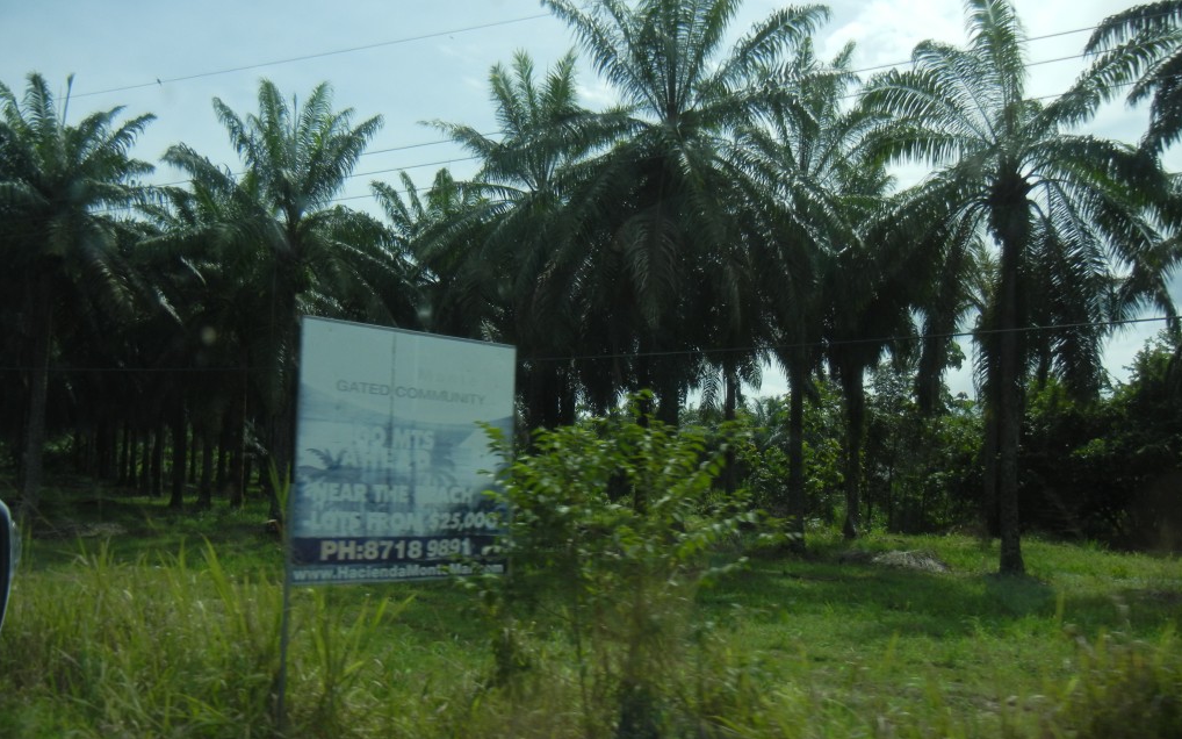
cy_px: 428
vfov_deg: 39.3
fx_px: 1031
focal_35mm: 32
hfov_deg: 59.7
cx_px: 592
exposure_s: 1/570
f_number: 7
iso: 160
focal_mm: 5.4
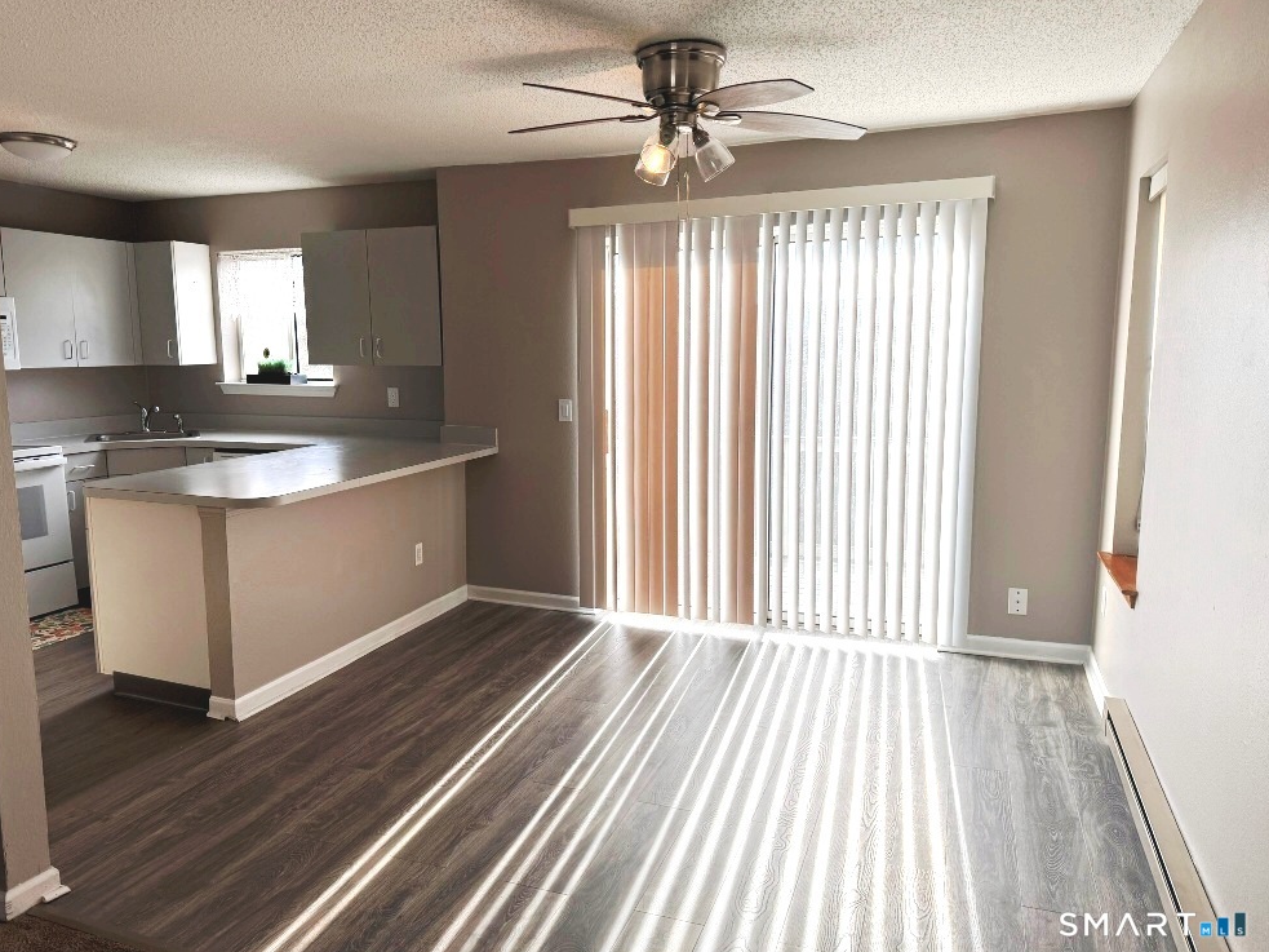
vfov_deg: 54.9
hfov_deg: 69.4
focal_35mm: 25
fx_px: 916
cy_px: 468
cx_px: 612
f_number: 1.78
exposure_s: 1/765
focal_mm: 6.76
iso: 80
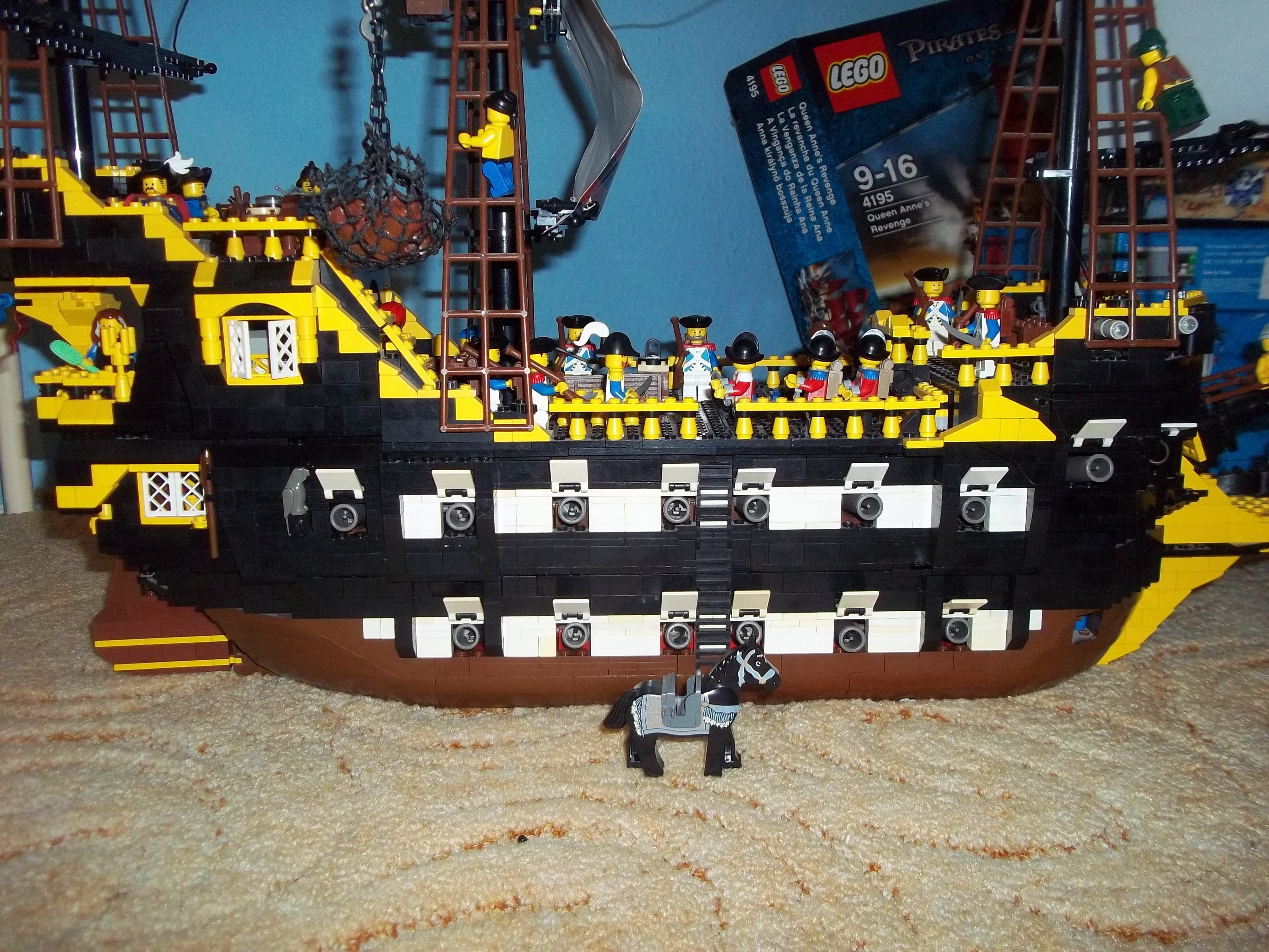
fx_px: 1173
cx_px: 634
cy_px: 476
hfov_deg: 56.8
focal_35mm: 32
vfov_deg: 44.2
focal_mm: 5.7
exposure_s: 1/30
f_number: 2.9
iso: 160
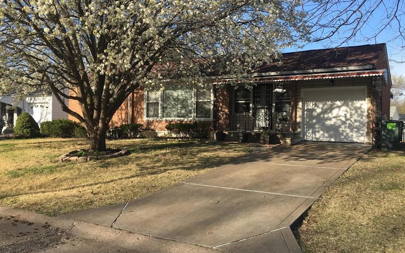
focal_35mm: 33
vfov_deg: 38.3
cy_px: 125
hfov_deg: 58.1
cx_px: 199
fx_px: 364
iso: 25
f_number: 2.2
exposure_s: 1/718
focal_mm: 4.15
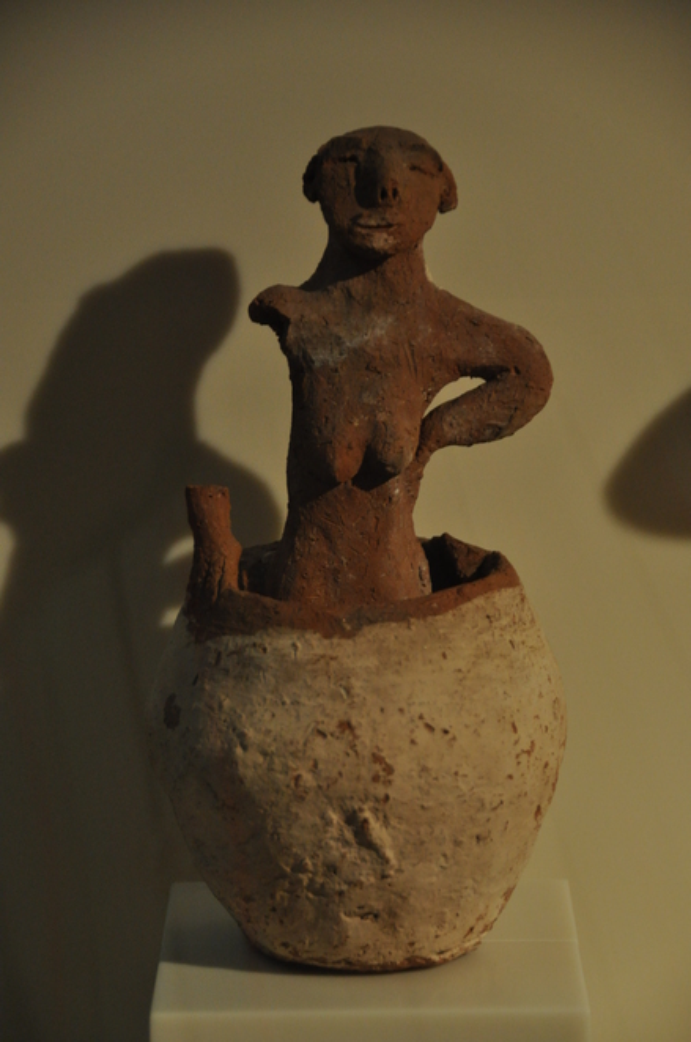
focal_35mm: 142
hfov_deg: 9.6
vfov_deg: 14.4
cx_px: 346
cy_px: 521
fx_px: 4118
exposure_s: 1/80
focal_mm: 95
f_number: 5.3
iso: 1000
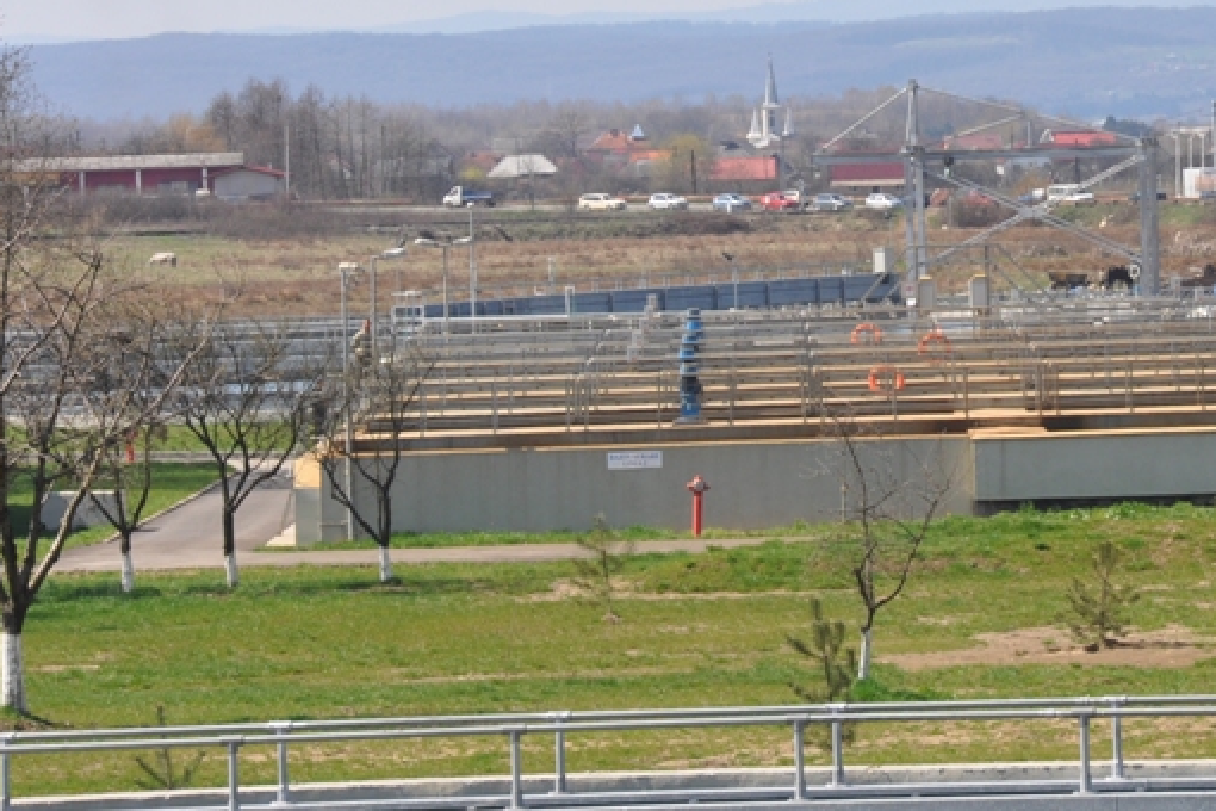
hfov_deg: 6.5
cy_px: 172
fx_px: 10673
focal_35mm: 316
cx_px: 870
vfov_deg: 4.3
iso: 200
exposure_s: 1/320
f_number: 9
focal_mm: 105
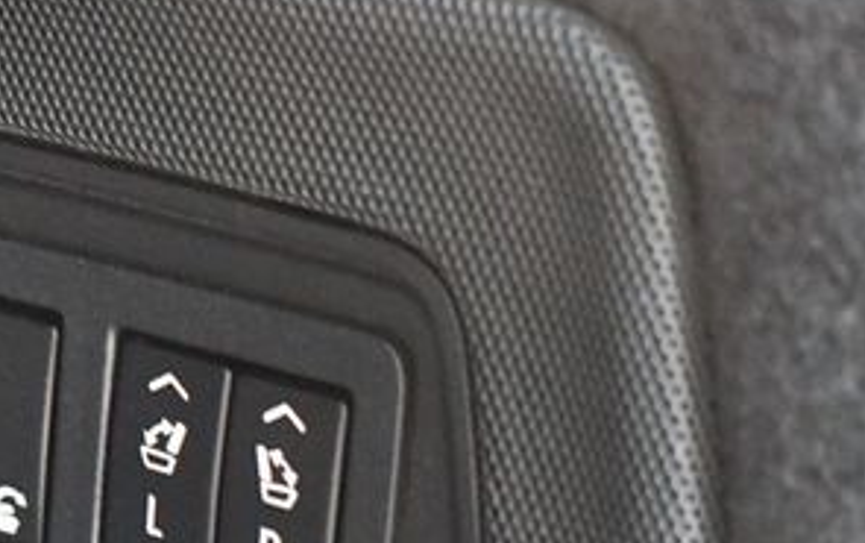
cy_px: 537
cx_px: -3
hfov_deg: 13.0
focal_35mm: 159
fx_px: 3752
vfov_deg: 8.2
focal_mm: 48
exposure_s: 1/60
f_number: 5.3
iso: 11400
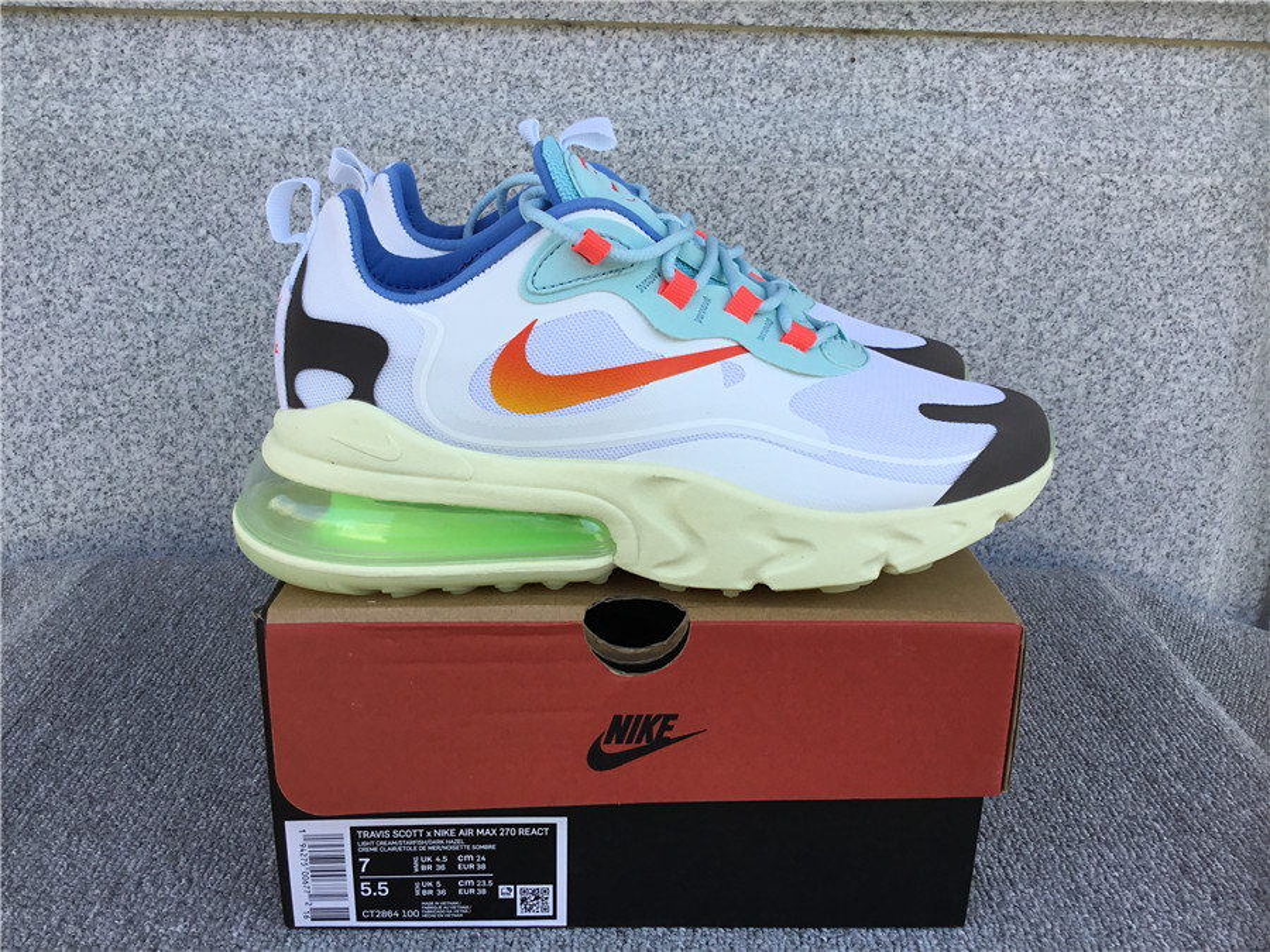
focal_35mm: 31
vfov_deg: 45.4
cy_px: 476
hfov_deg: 58.4
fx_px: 1137
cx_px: 635
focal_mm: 3.3
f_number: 2.4
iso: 25
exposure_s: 1/287
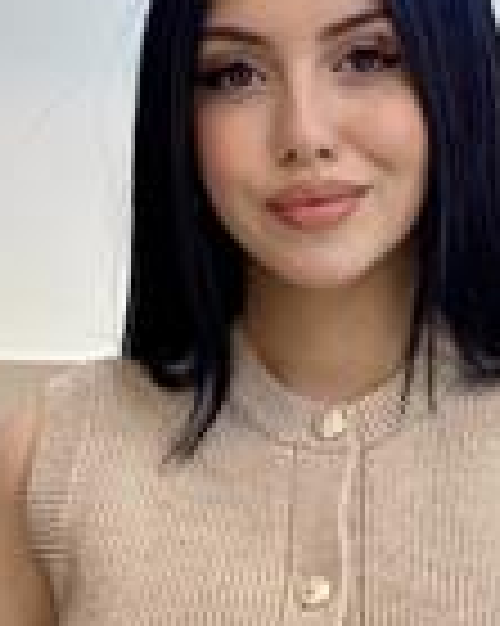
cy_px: 642
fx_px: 2796
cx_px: 315
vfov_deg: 12.6
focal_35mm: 151
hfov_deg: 10.2
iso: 100
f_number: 2
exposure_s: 1/100
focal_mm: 6
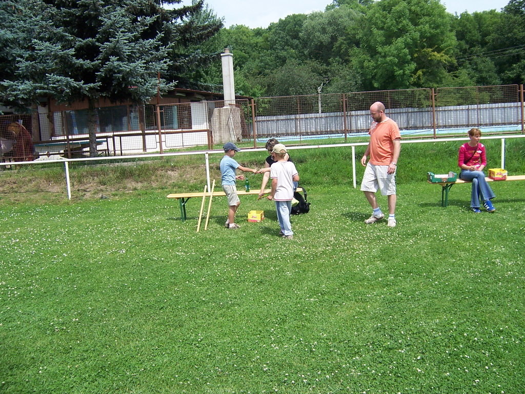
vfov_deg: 42.9
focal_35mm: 33
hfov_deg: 55.4
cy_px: 197
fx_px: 500
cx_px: 262
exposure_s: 1/1000
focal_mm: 5.5
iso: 80
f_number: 3.4
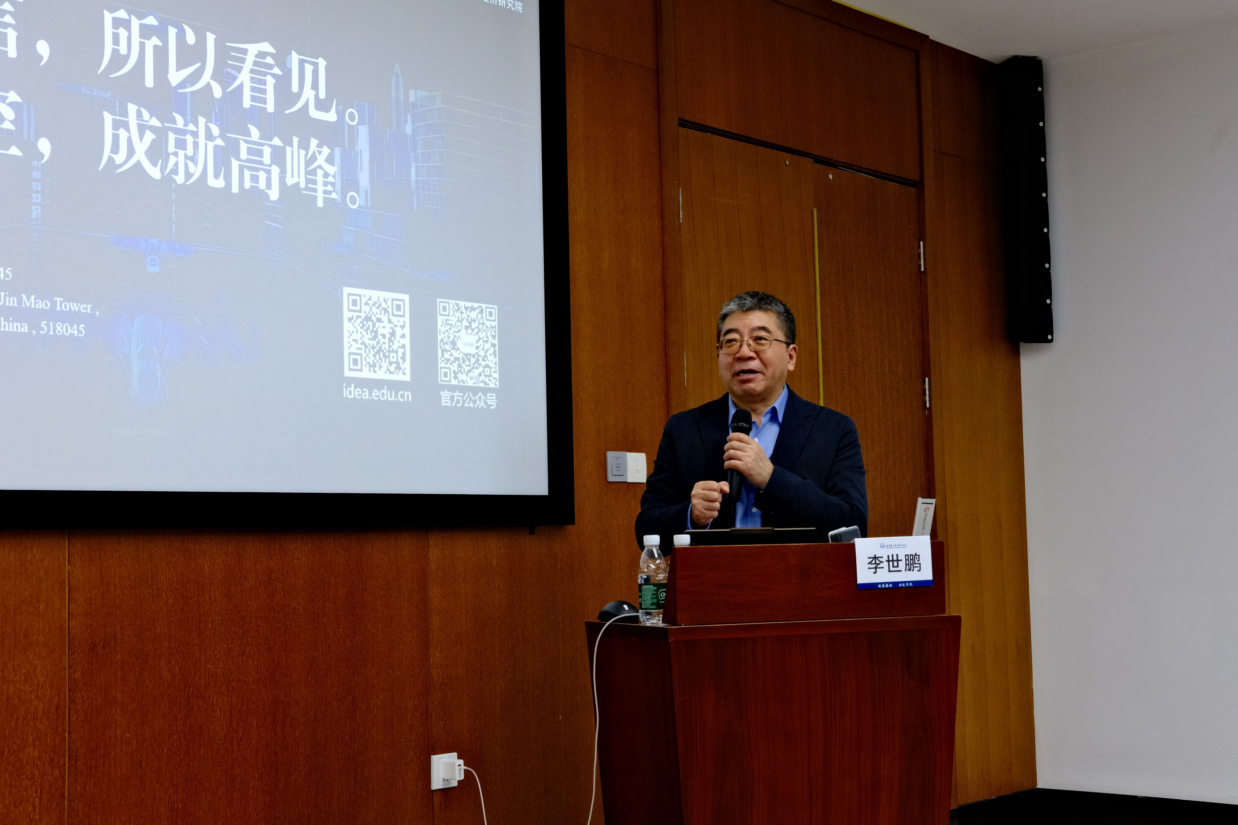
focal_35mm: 53
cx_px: 619
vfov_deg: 25.5
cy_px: 412
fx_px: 1822
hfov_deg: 37.5
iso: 2000
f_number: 10
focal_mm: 35
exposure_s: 1/20
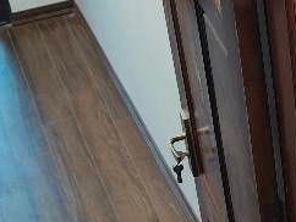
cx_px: 459
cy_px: 107
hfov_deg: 16.2
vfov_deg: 13.5
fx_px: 942
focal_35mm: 110
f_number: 1.8
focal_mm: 4.84
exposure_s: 1/101
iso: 160
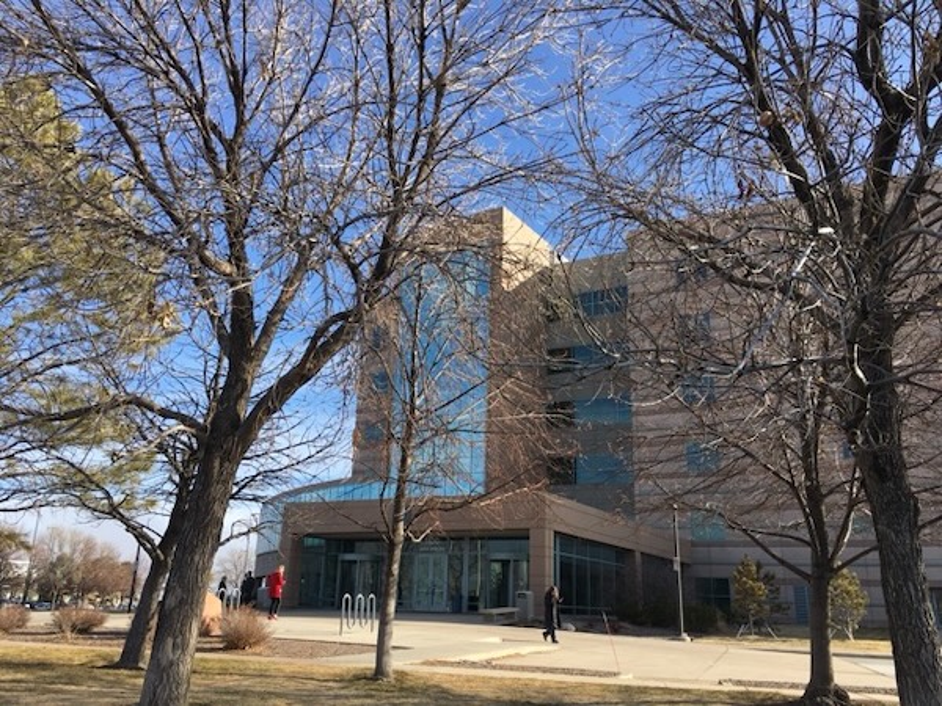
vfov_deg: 48.2
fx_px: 789
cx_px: 471
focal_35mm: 29
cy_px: 353
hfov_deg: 61.7
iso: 25
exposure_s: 1/845
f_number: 2.2
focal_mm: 4.15
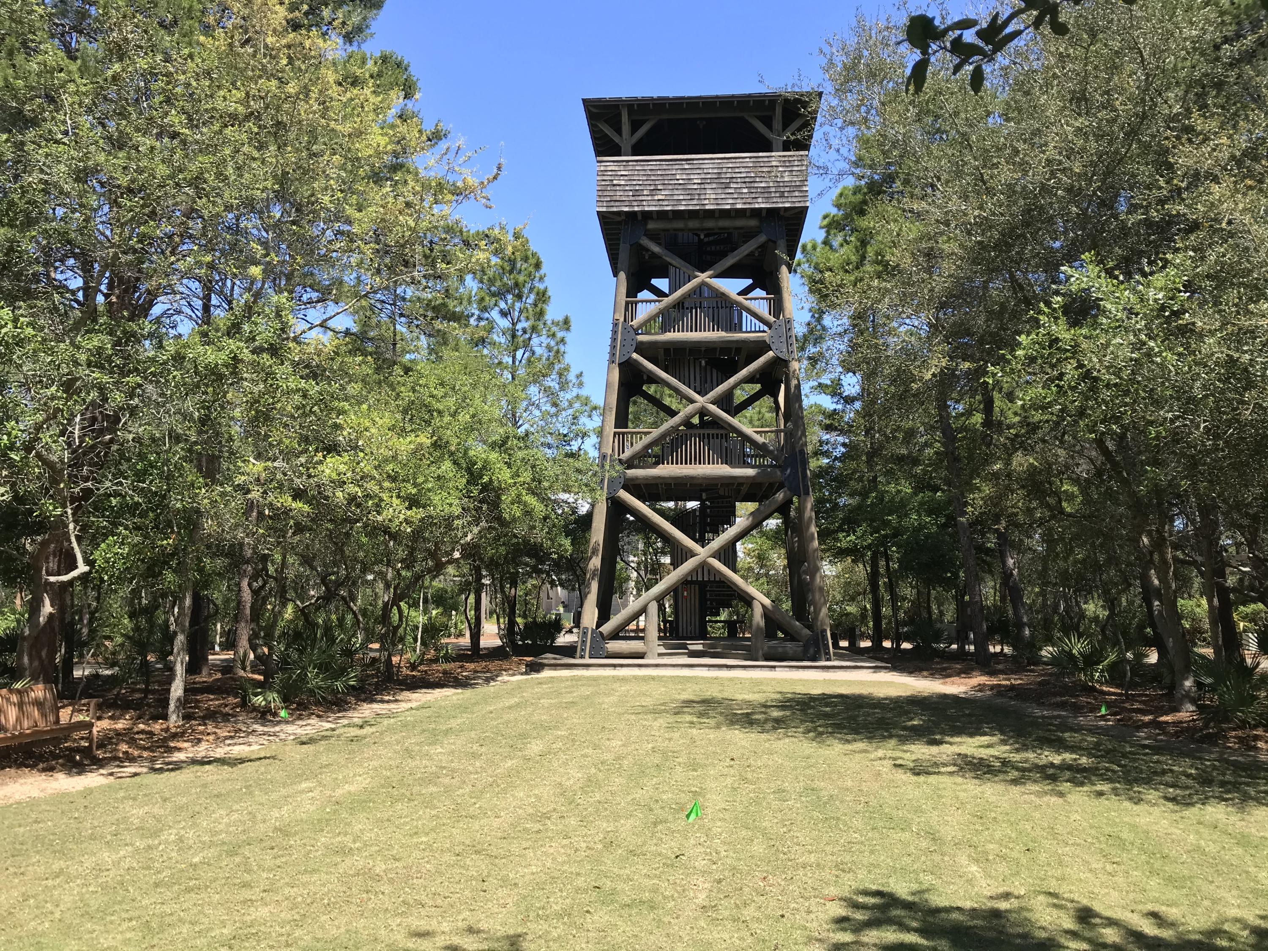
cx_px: 634
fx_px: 1026
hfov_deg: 63.4
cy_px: 476
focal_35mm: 28
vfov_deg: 49.7
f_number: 1.8
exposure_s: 1/958
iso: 20
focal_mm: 3.99
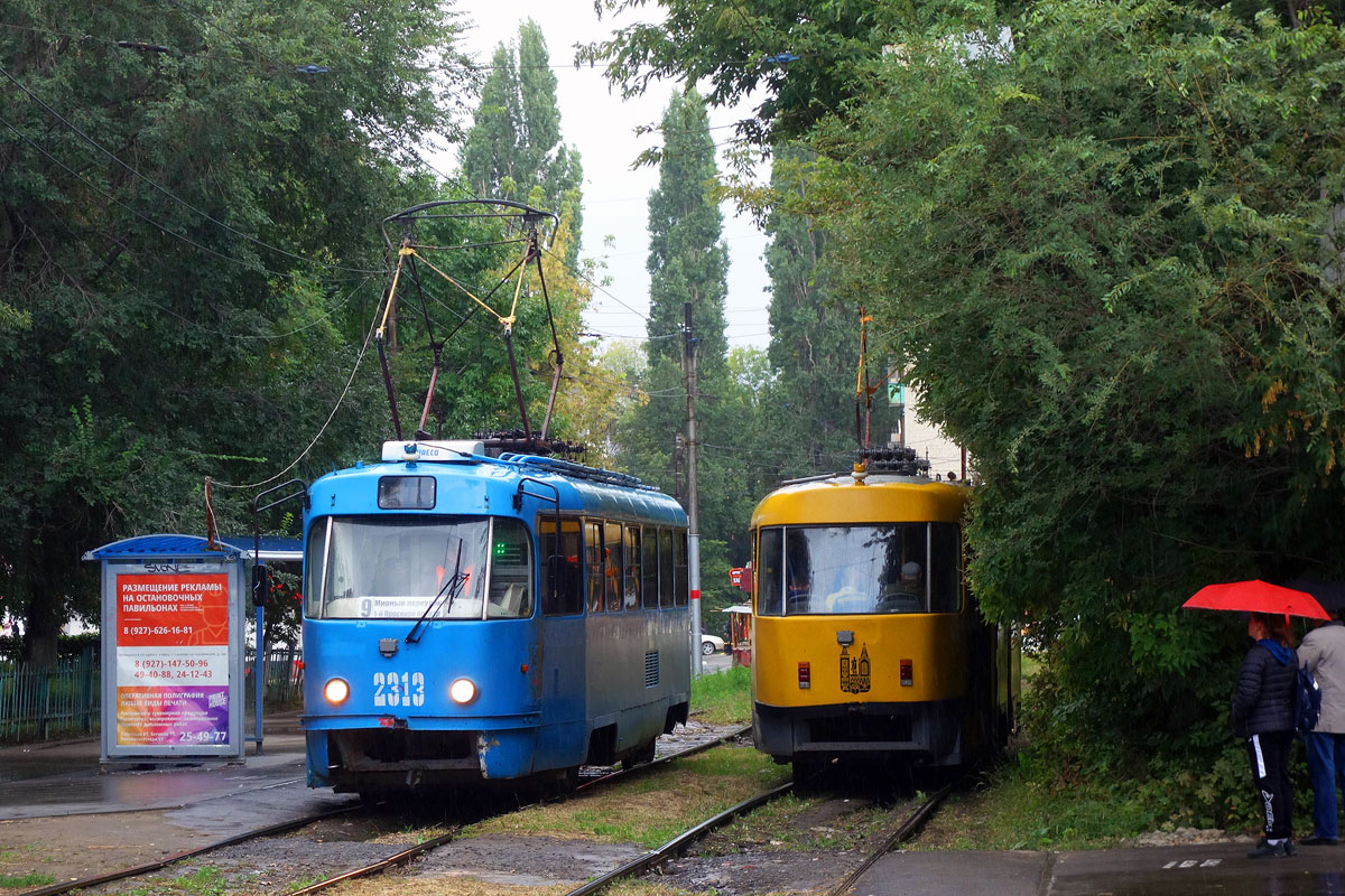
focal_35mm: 88
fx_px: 3288
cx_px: 672
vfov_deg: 15.5
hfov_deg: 23.1
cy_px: 448
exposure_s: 1/125
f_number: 4.5
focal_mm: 32.85
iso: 400
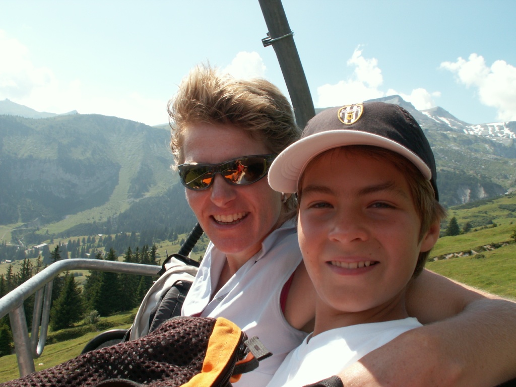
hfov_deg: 52.6
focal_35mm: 35
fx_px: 522
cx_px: 258
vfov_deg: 40.7
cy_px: 194
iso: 50
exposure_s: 1/200
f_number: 5.6
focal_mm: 5.86
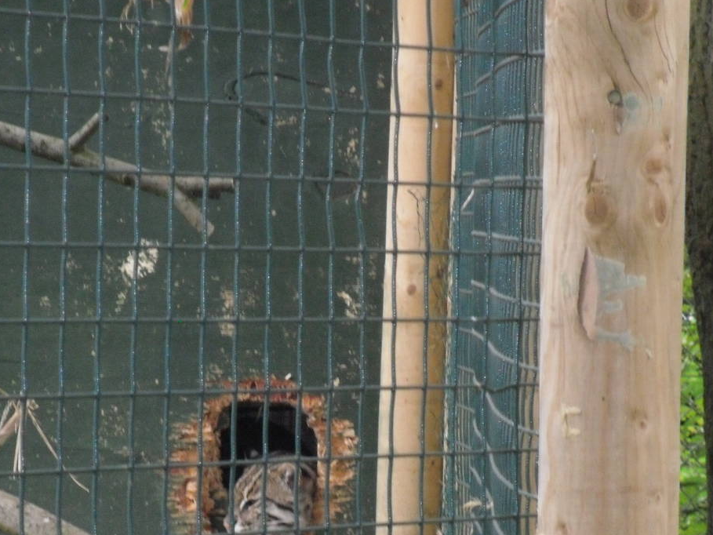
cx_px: 184
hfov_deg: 6.4
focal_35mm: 308
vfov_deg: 4.8
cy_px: 435
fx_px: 6345
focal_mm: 31.5
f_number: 5.5
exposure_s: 1/90
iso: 400
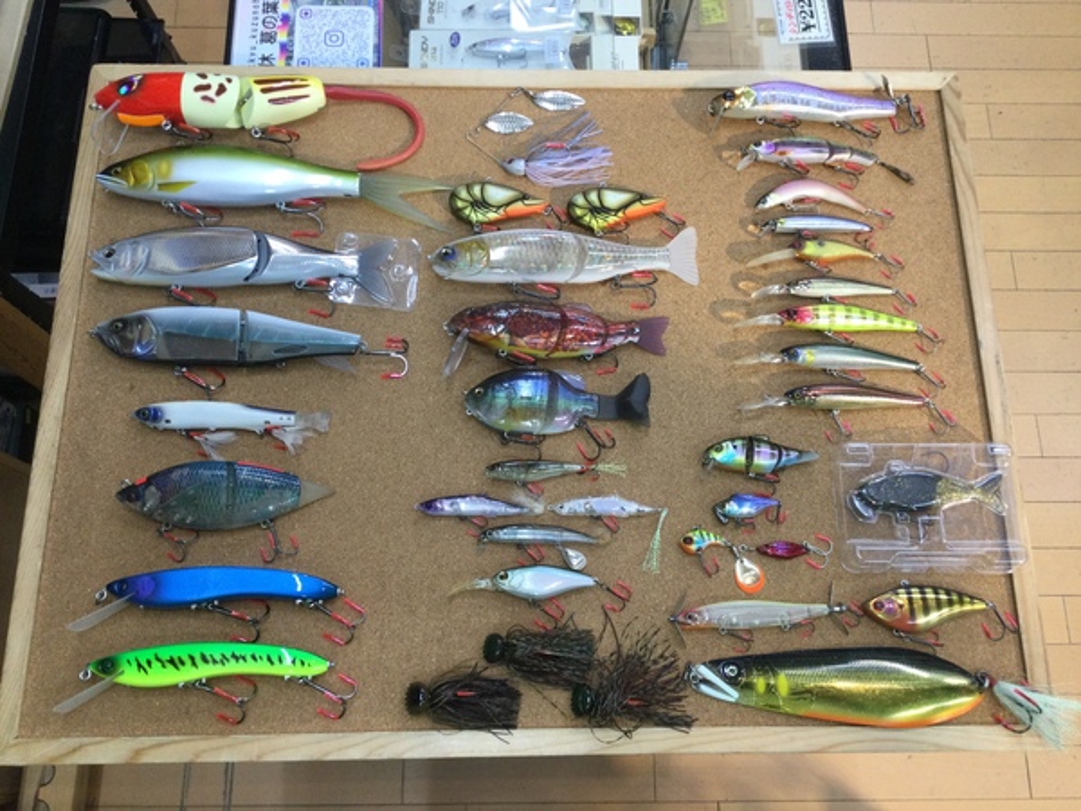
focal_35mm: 31
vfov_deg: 45.4
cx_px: 540
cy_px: 406
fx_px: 968
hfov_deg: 58.4
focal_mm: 3.3
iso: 32
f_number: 2.4
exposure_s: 1/30
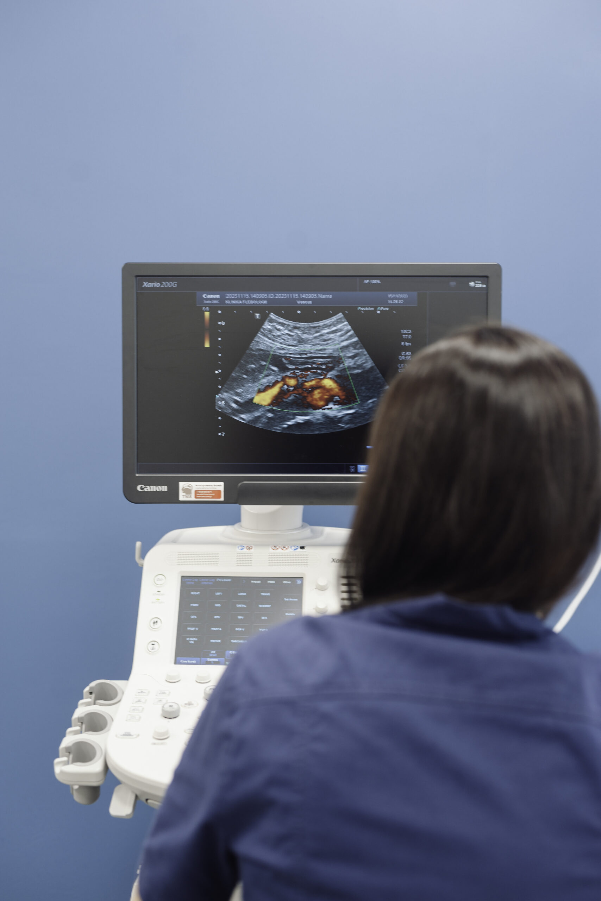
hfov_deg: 27.0
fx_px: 1252
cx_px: 300
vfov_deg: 39.6
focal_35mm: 50
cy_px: 450
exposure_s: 1/40
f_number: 3.2
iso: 200
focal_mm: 50
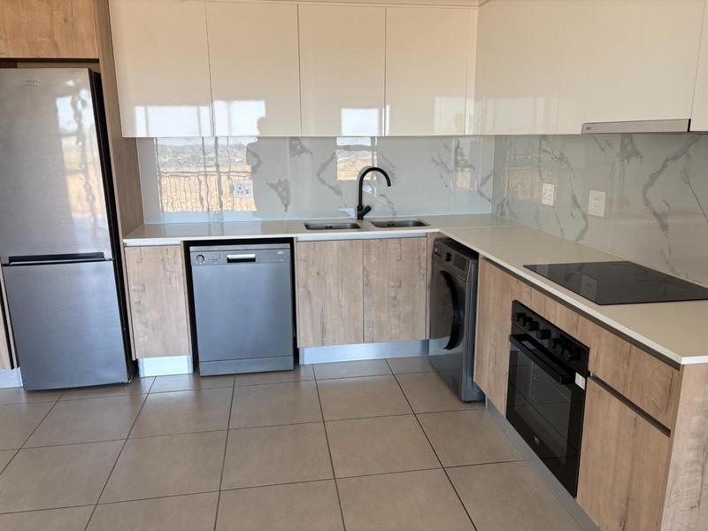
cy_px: 266
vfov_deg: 53.1
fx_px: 532
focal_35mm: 26
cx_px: 354
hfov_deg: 67.3
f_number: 1.6
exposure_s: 1/122
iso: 40
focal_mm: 5.96
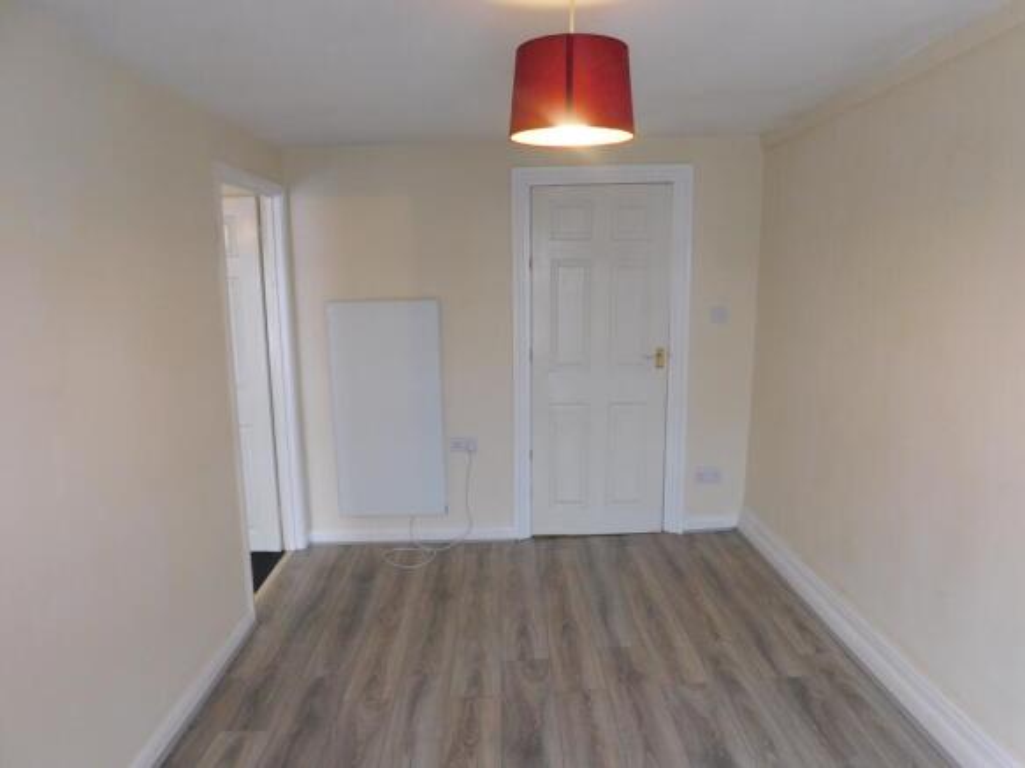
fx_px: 681
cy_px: 384
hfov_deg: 73.9
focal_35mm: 23
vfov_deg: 58.9
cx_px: 512
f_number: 3
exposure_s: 1/30
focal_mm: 4
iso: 220
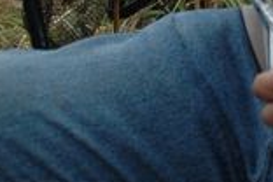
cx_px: 196
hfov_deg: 7.5
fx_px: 2078
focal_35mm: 274
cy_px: -210
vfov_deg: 4.9
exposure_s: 1/750
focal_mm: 38
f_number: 5.6
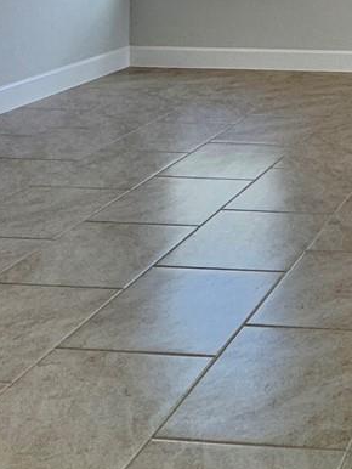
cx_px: 536
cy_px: -129
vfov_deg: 27.9
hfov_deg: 21.1
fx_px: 786
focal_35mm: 58
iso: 40
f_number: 2.2
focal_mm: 2.22
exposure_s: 1/143
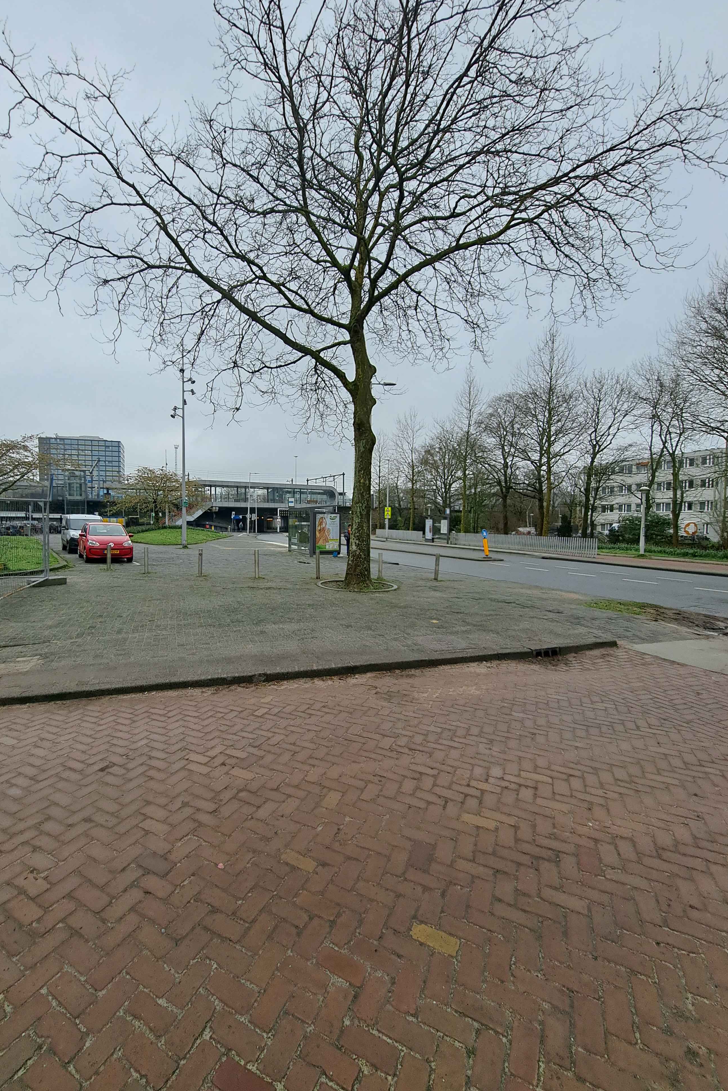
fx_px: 425
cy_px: 554
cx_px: 305
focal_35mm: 14
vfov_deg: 104.2
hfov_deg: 80.6
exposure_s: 1/356
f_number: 2.2
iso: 50
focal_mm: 1.74
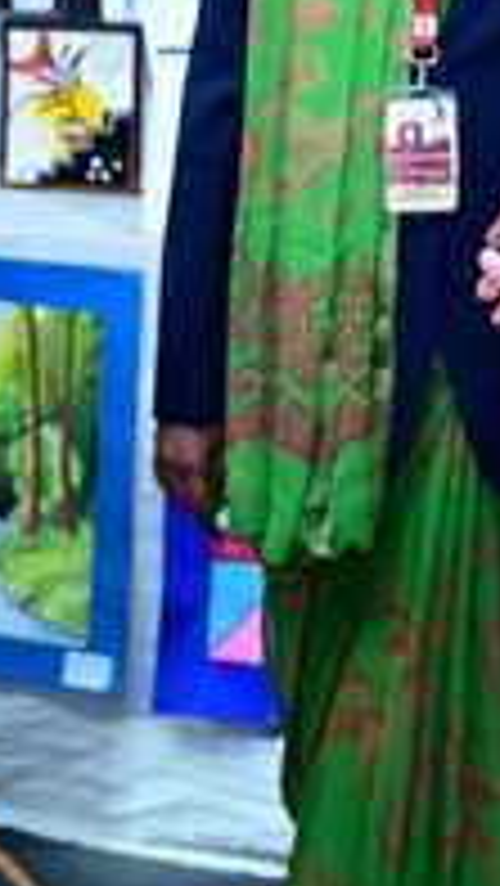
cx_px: 176
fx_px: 3688
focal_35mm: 157
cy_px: 101
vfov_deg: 13.6
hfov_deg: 7.8
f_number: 4
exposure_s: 1/125
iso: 2000
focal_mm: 29.5
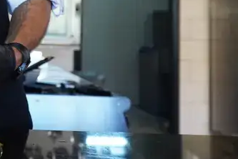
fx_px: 621
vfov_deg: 14.1
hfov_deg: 20.0
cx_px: -69
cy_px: -34
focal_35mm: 94
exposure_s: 1/125
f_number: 4.5
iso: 2500
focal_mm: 29
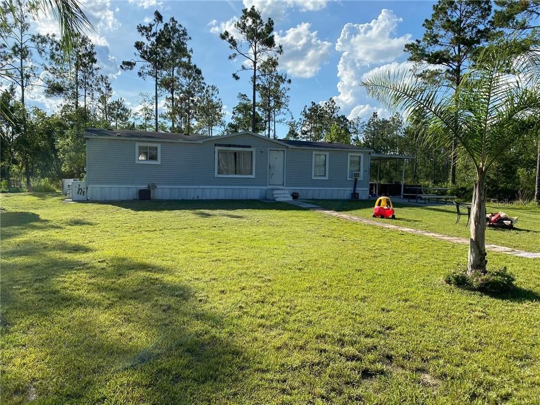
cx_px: 270
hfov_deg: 67.3
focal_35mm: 26
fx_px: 406
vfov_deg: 53.1
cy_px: 202
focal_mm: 4.25
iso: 32
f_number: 1.8
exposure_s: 1/2688
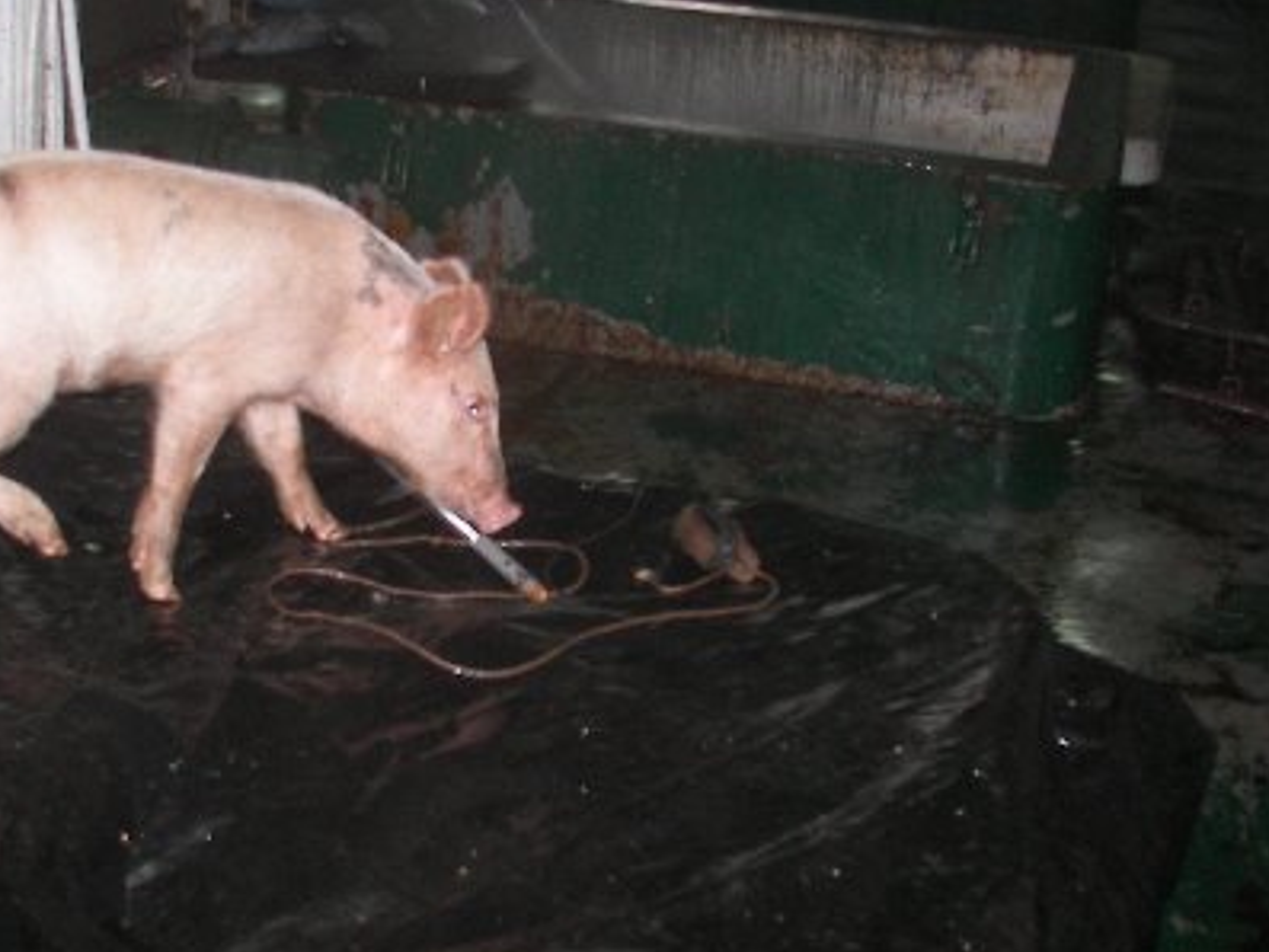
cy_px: 457
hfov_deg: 32.8
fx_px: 2127
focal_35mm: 58
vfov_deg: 25.2
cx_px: 374
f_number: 2.8
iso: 100
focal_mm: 6
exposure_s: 1/30
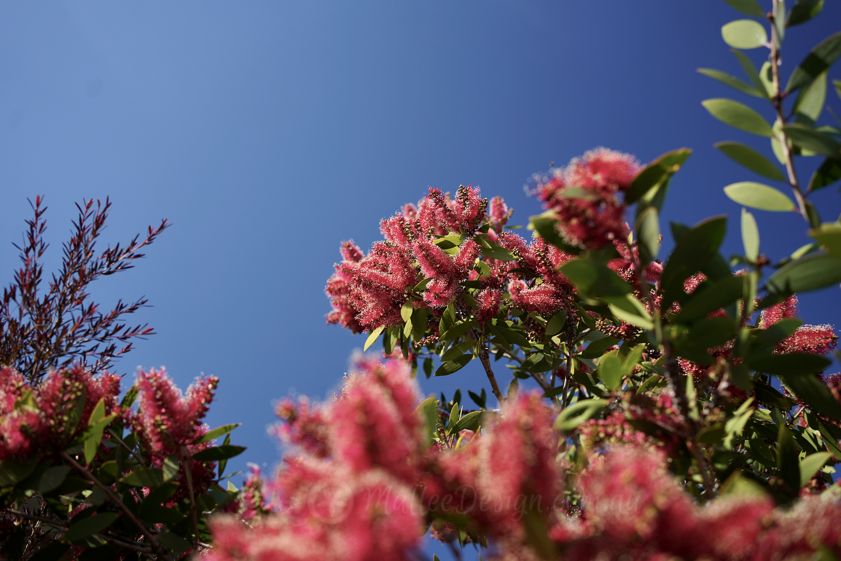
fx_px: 818
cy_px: 280
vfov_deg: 37.9
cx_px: 420
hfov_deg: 54.4
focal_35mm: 35
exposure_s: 1/400
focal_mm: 35
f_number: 3.5
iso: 125
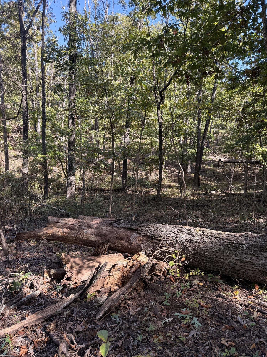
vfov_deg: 71.6
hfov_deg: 56.8
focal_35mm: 24
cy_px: 178
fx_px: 247
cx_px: 134
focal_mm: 6.76
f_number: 1.78
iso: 100
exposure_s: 1/510
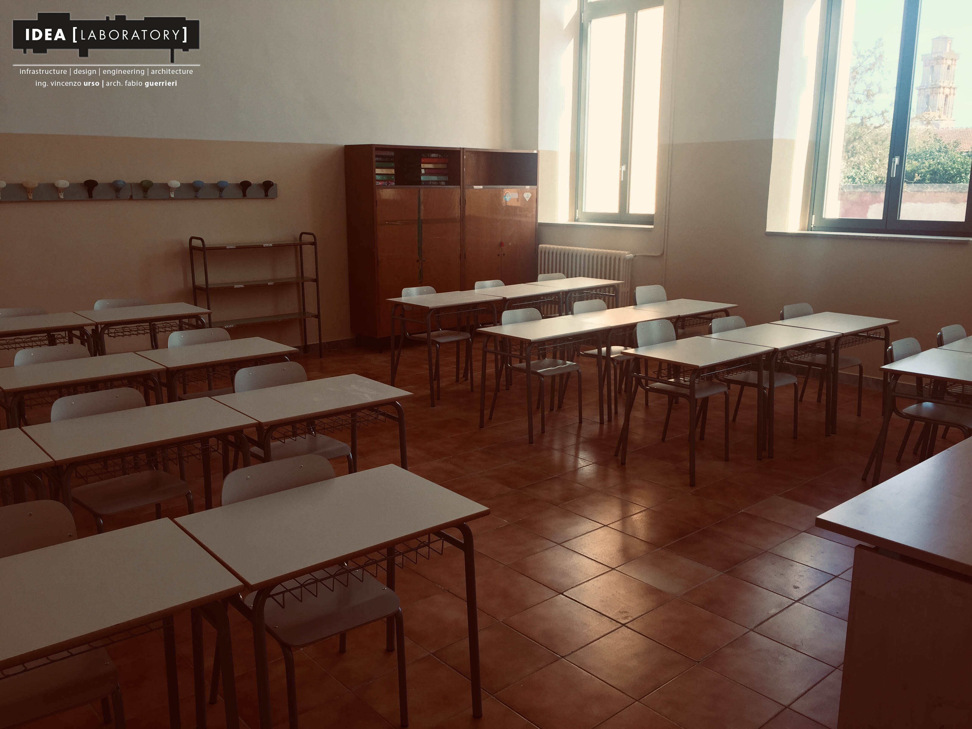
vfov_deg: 48.2
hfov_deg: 61.7
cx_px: 486
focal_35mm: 29
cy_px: 364
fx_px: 814
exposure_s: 1/100
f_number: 2.2
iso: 32
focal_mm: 4.15
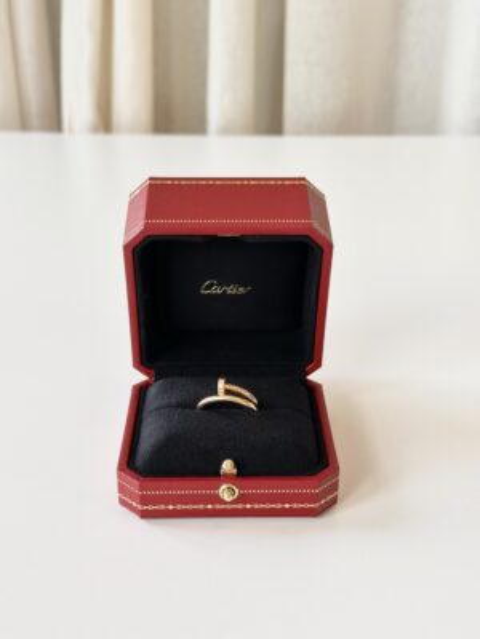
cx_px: 240
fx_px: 887
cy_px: 320
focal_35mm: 48
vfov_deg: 39.7
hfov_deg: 30.3
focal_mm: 6.86
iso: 80
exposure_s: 1/100
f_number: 1.78
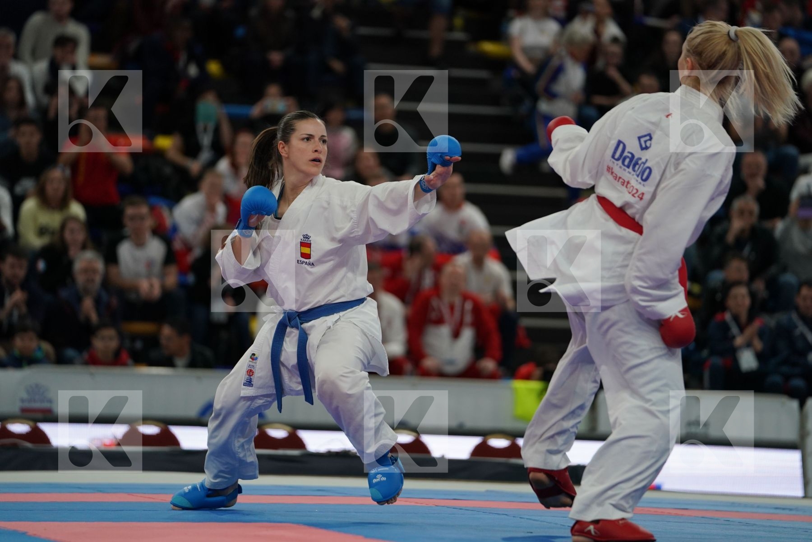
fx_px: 4218
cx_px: 406
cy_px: 271
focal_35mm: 187
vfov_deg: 7.3
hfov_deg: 11.0
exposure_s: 1/1000
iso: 1250
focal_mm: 187
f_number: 2.8
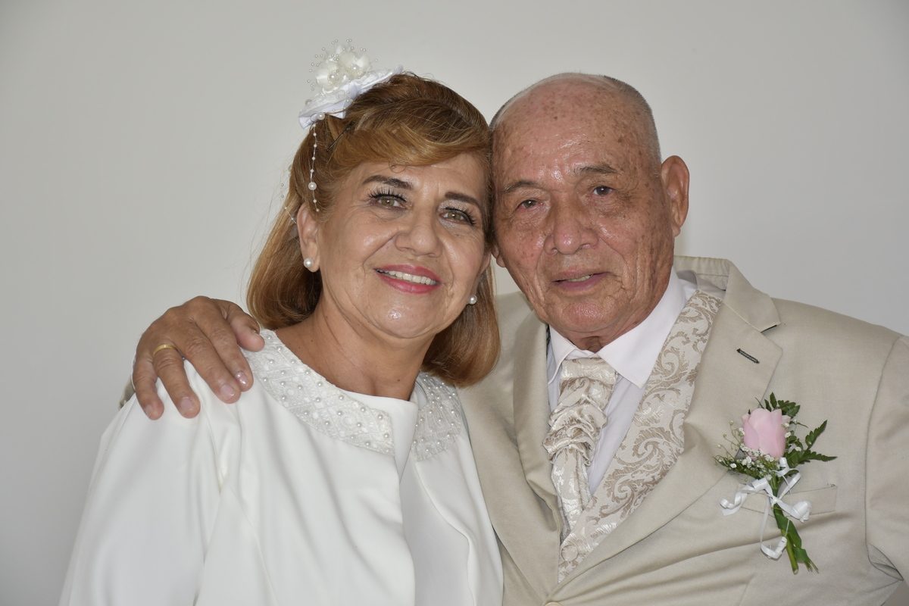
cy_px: 303
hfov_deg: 21.9
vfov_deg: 14.7
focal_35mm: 93
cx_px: 454
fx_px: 2348
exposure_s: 1/60
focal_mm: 62
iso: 560
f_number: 5
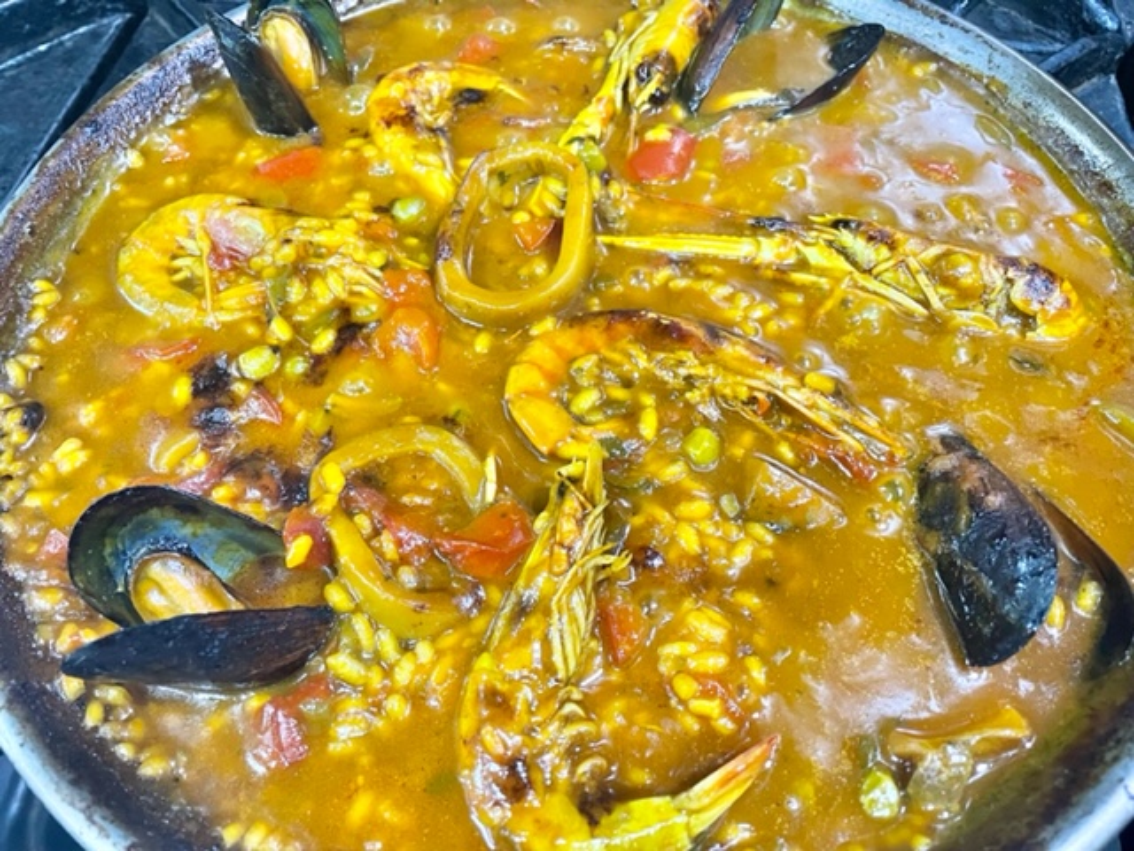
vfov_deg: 53.1
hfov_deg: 67.3
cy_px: 426
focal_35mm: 26
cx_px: 567
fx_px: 852
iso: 320
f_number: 1.6
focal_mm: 4.2
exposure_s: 1/33
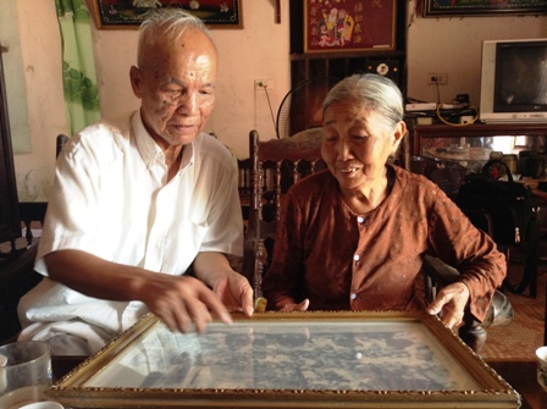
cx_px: 274
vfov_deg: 42.9
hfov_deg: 55.4
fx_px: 521
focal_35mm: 33
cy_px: 204
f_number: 2.4
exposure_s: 1/24
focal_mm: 3.3
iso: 80
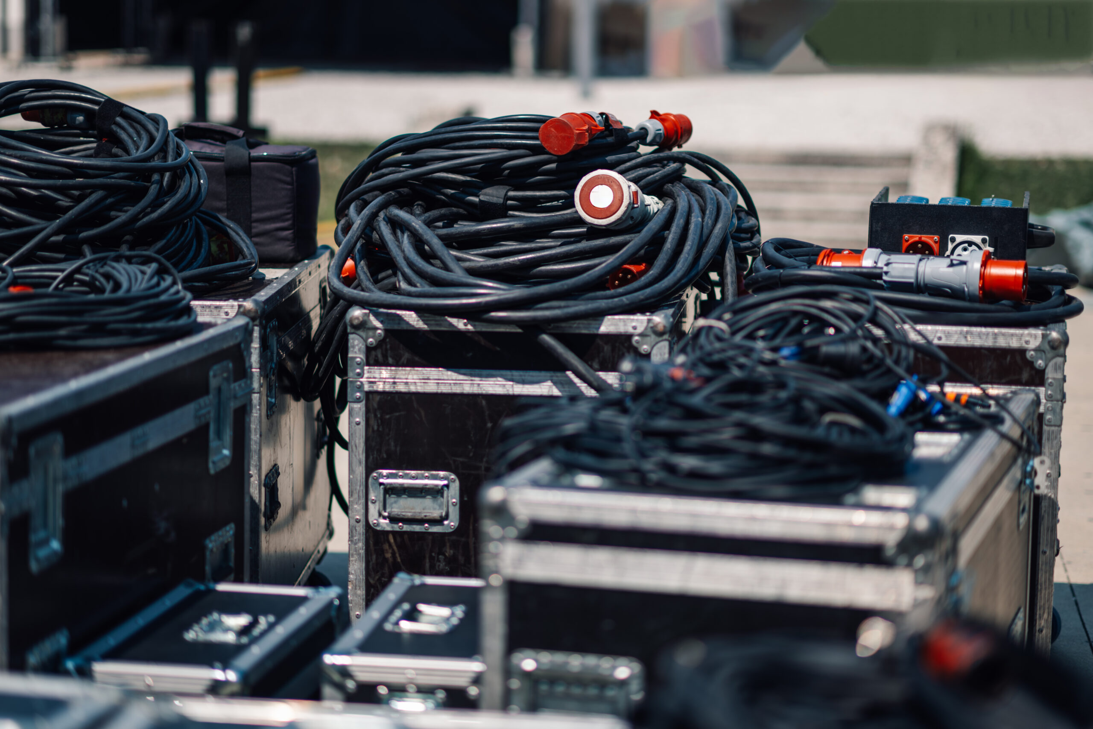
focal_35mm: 85
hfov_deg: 23.9
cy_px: 364
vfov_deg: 16.1
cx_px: 546
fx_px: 2581
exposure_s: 1/2500
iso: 32
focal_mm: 85
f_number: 1.4
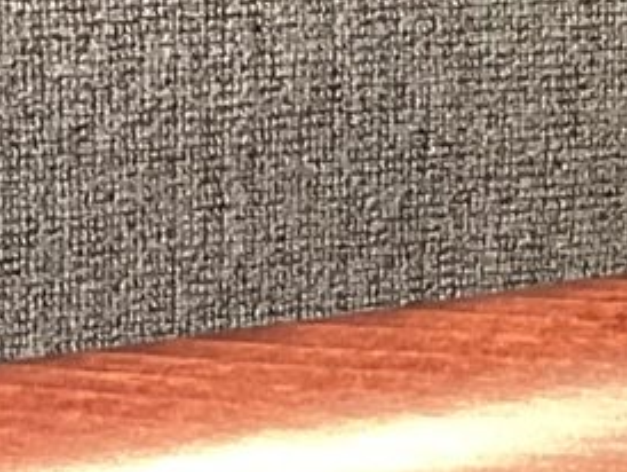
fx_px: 3100
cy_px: 748
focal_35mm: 171
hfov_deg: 11.5
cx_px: 40
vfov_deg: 8.5
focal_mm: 3.3
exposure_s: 1/33
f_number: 2.4
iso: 320
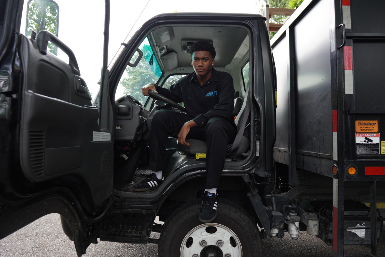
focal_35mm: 24
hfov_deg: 73.7
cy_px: 128
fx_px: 257
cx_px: 192
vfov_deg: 53.2
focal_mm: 16
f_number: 3.2
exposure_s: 1/800
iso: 640
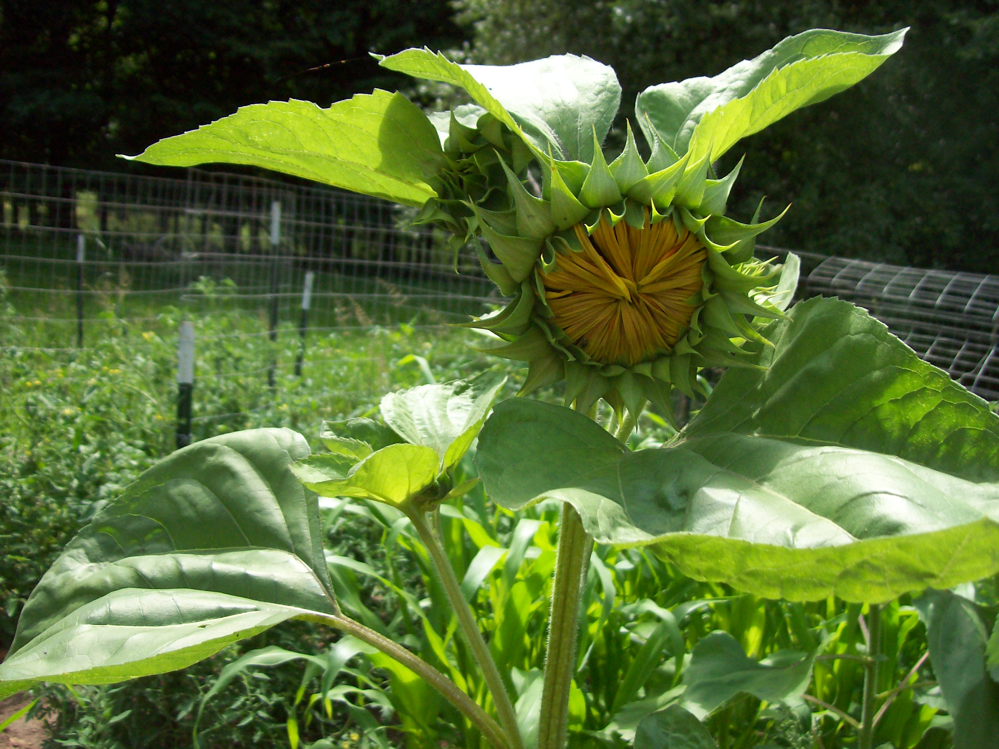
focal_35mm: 36
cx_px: 500
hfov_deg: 51.4
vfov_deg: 39.6
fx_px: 1039
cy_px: 374
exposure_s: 1/607
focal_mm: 6
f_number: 2.7
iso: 80
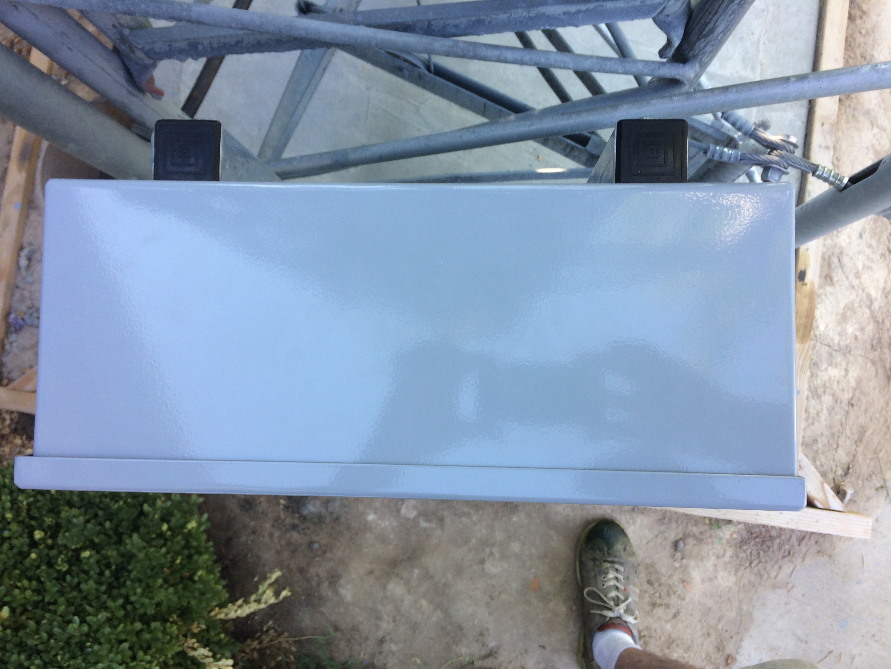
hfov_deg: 61.7
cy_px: 334
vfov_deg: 48.2
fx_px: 746
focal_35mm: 29
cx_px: 446
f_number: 2.2
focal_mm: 4.15
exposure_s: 1/60
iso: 40
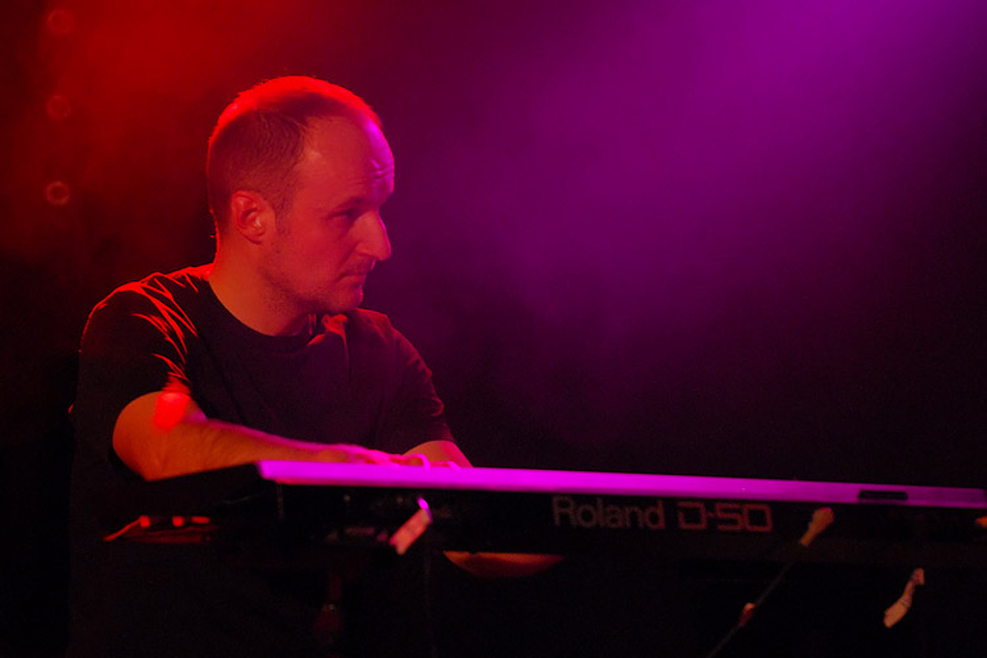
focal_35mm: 210
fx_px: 5757
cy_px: 329
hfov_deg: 9.8
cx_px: 494
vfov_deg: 6.5
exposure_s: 1/50
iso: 800
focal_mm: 140
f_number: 3.2
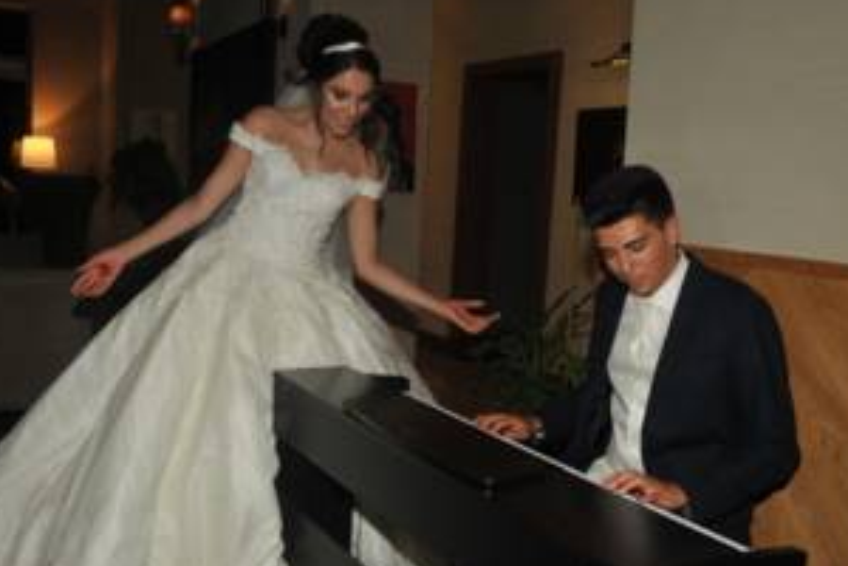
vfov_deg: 36.7
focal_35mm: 36
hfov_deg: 53.1
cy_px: 345
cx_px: 410
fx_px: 848
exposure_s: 1/60
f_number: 5.6
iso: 400
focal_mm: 18
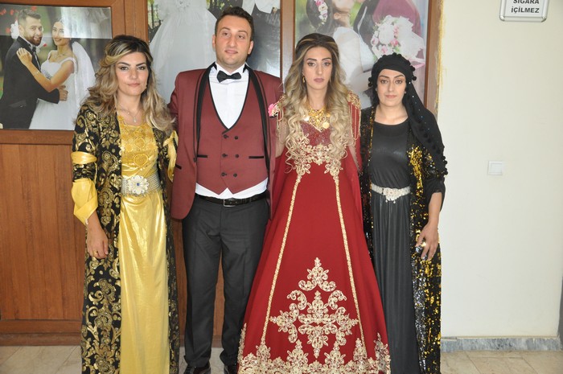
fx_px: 562
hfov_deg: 53.2
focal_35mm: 36
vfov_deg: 36.8
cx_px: 282
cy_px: 187
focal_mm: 24
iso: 1250
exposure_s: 1/60
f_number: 4.5
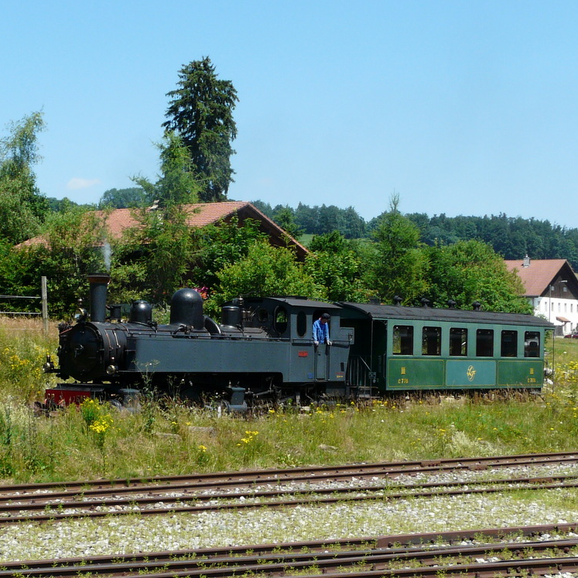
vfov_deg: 37.6
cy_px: 291
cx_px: 292
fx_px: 850
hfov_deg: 37.6
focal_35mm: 45
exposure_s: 1/250
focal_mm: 6.3
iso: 100
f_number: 5.6
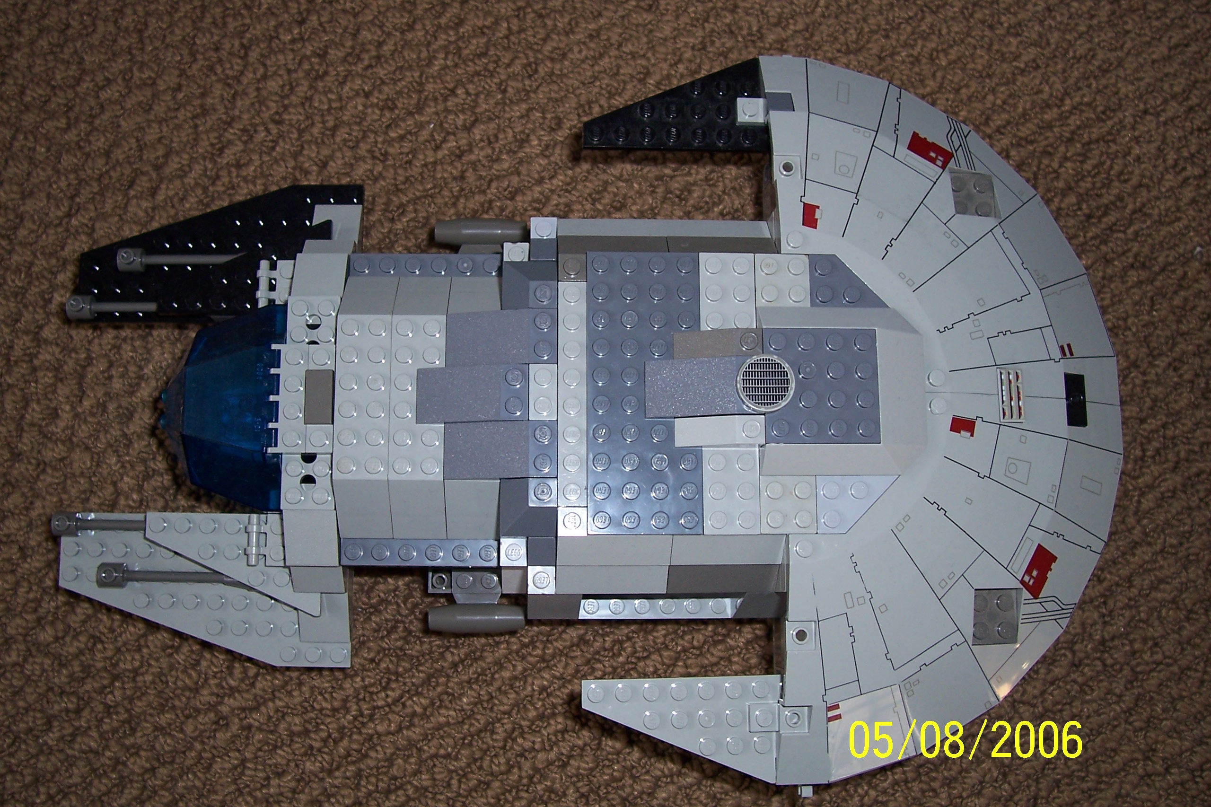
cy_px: 404
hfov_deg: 55.8
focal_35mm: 34
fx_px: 1143
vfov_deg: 38.9
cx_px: 606
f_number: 2.7
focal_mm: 5.6
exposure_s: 1/60
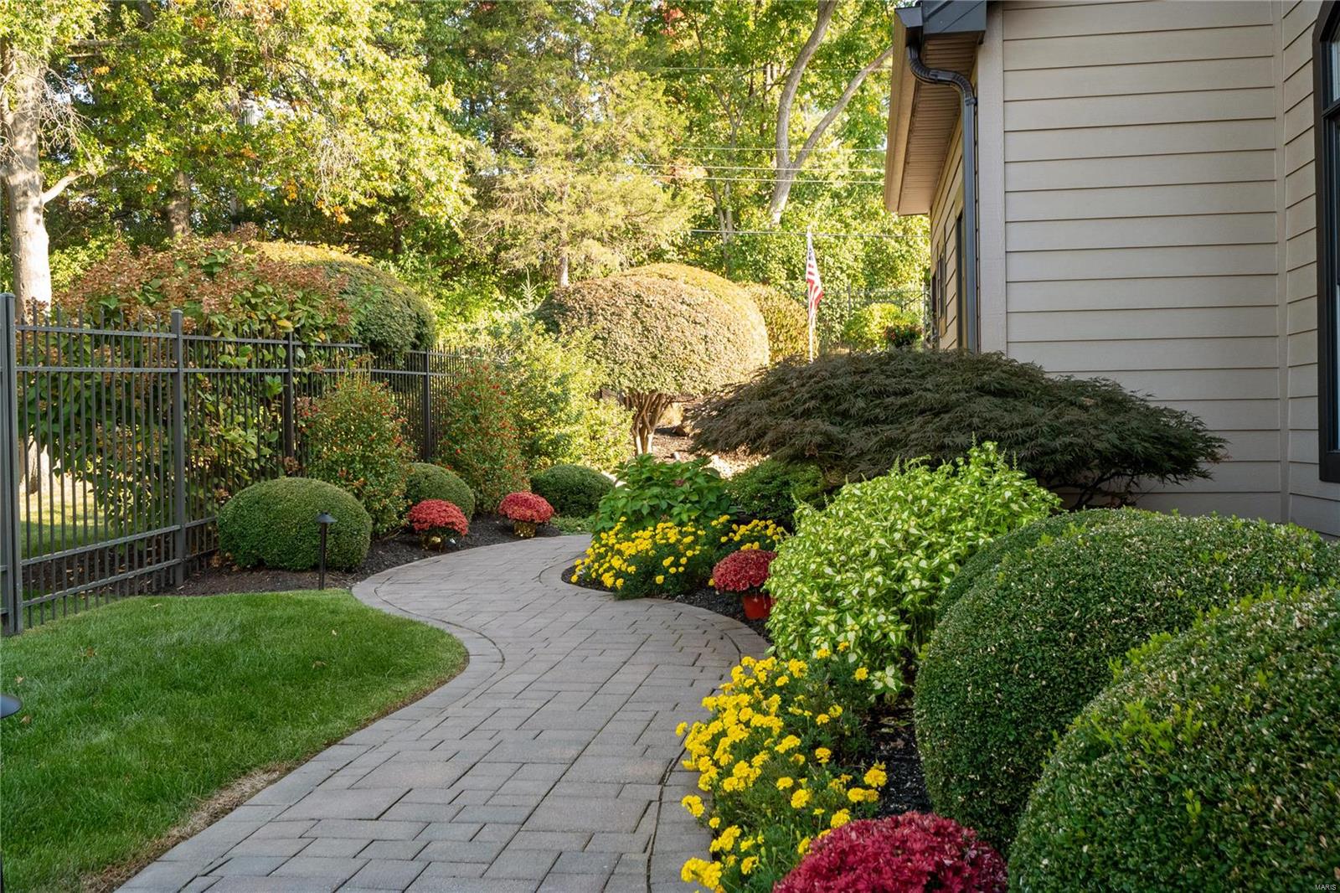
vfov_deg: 36.9
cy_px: 446
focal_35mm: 36
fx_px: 1340
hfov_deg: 53.1
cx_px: 670
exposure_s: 1/60
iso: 400
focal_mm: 18
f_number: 8
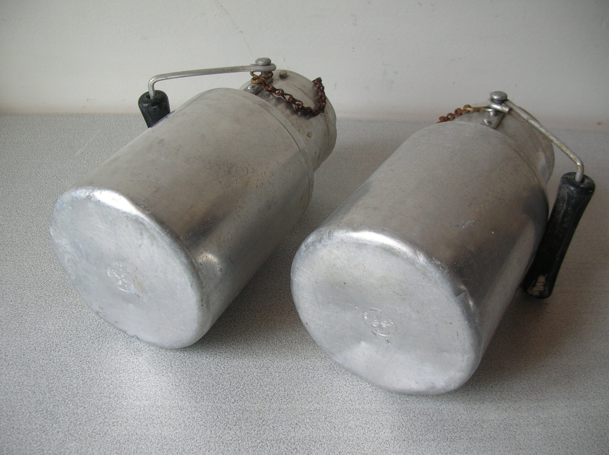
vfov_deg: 40.6
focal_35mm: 35
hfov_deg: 52.7
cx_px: 304
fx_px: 615
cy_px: 228
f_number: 2.8
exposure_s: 1/15.1
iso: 50
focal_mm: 5.8
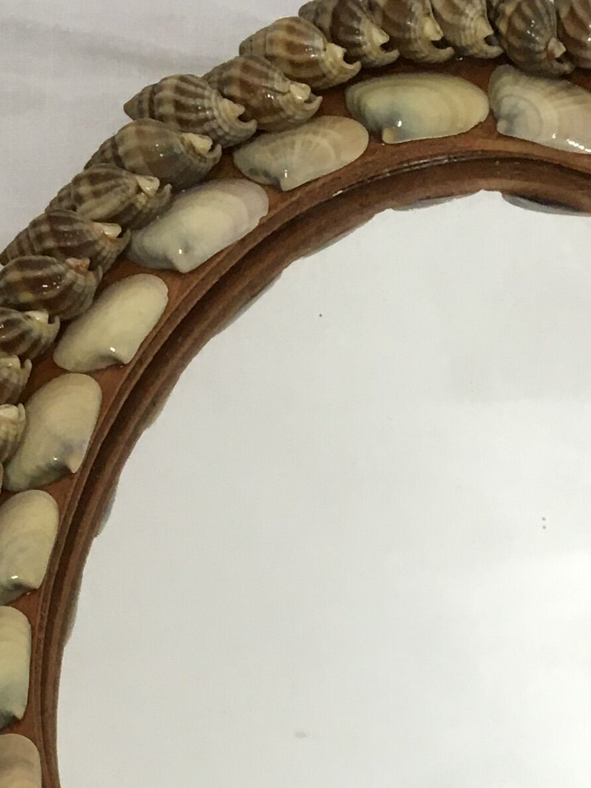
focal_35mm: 98
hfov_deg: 15.0
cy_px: 1143
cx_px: 482
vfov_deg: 18.1
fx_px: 2230
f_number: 2.2
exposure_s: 1/33
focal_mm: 4.15
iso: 50
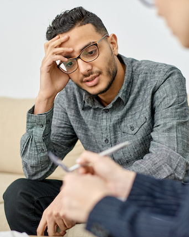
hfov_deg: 18.6
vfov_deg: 23.3
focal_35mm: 82
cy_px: 118
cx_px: 57
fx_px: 573
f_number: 2.2
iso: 500
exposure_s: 1/160
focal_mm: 58
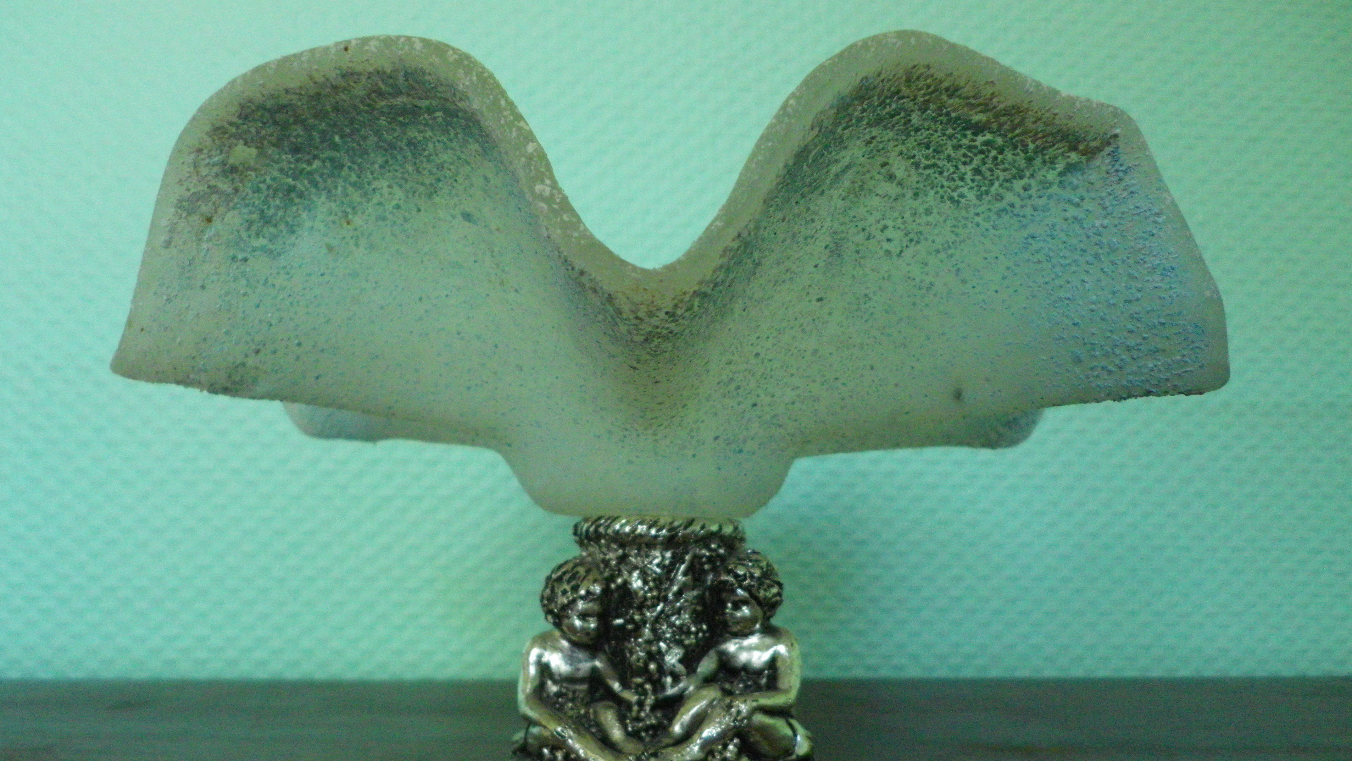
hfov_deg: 61.0
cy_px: 506
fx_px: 1147
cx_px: 651
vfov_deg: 36.3
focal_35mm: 32
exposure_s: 1/60
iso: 500
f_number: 2.6
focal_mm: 4.9
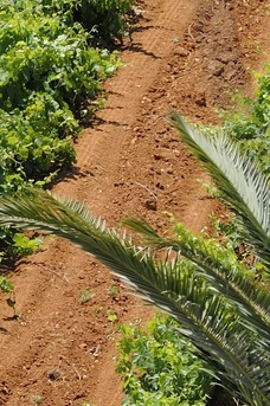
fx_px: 9468
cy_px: -24
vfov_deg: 2.5
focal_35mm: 840
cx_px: 554
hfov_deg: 1.6
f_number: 7.1
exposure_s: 1/320
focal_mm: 180
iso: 200
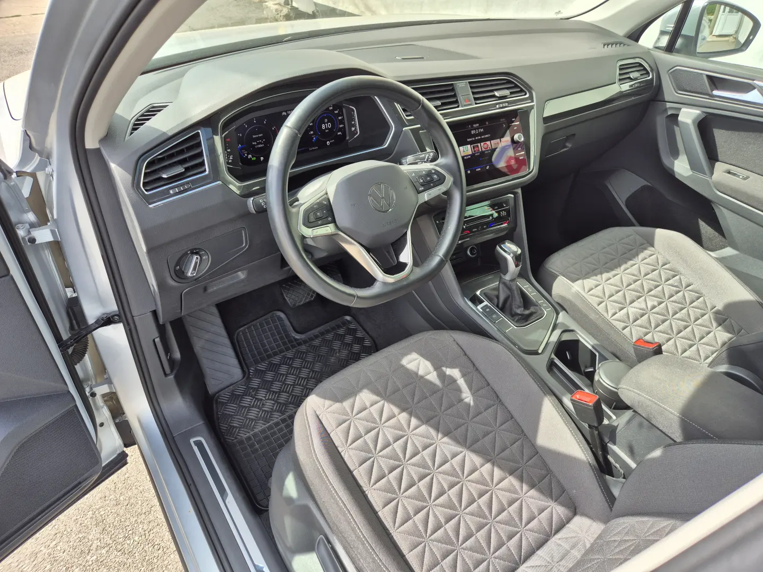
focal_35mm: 23
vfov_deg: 58.9
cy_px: 286
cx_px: 382
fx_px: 507
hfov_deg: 73.9
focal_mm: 5.4
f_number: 1.8
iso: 25
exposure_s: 1/256
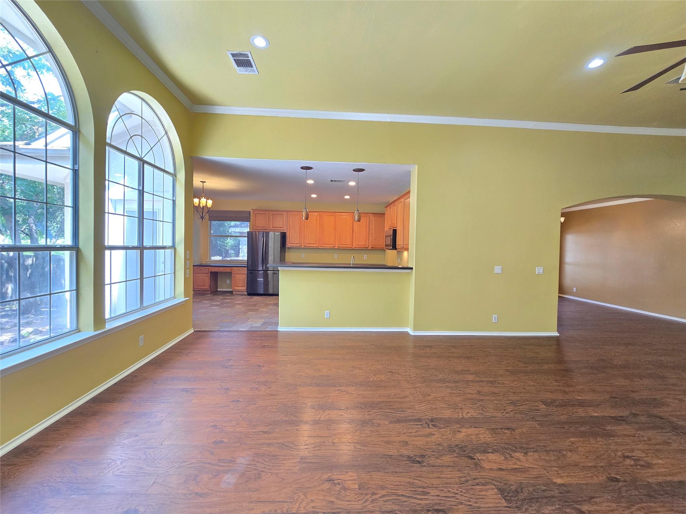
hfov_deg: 106.2
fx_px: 258
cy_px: 257
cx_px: 343
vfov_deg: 89.9
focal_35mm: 13
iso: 200
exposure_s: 1/60
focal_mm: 2.2
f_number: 2.2
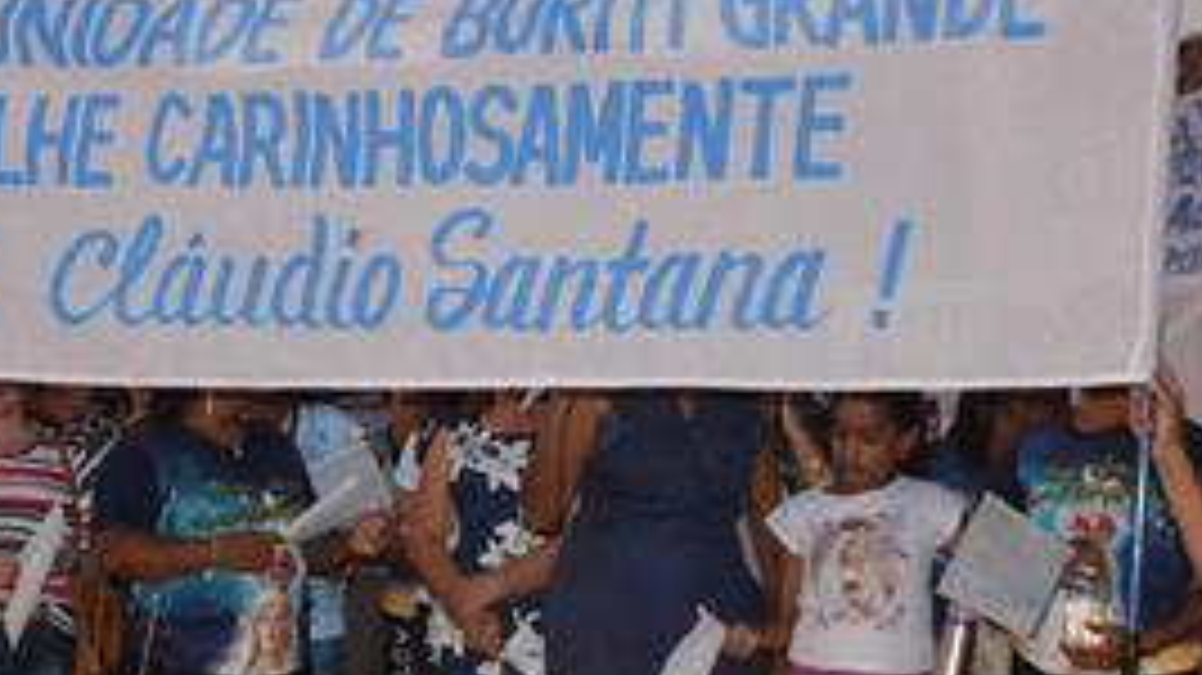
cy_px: 583
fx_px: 2645
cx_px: 288
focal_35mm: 83
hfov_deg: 25.3
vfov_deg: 14.4
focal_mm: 22
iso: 3200
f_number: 3.8
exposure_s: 1/60
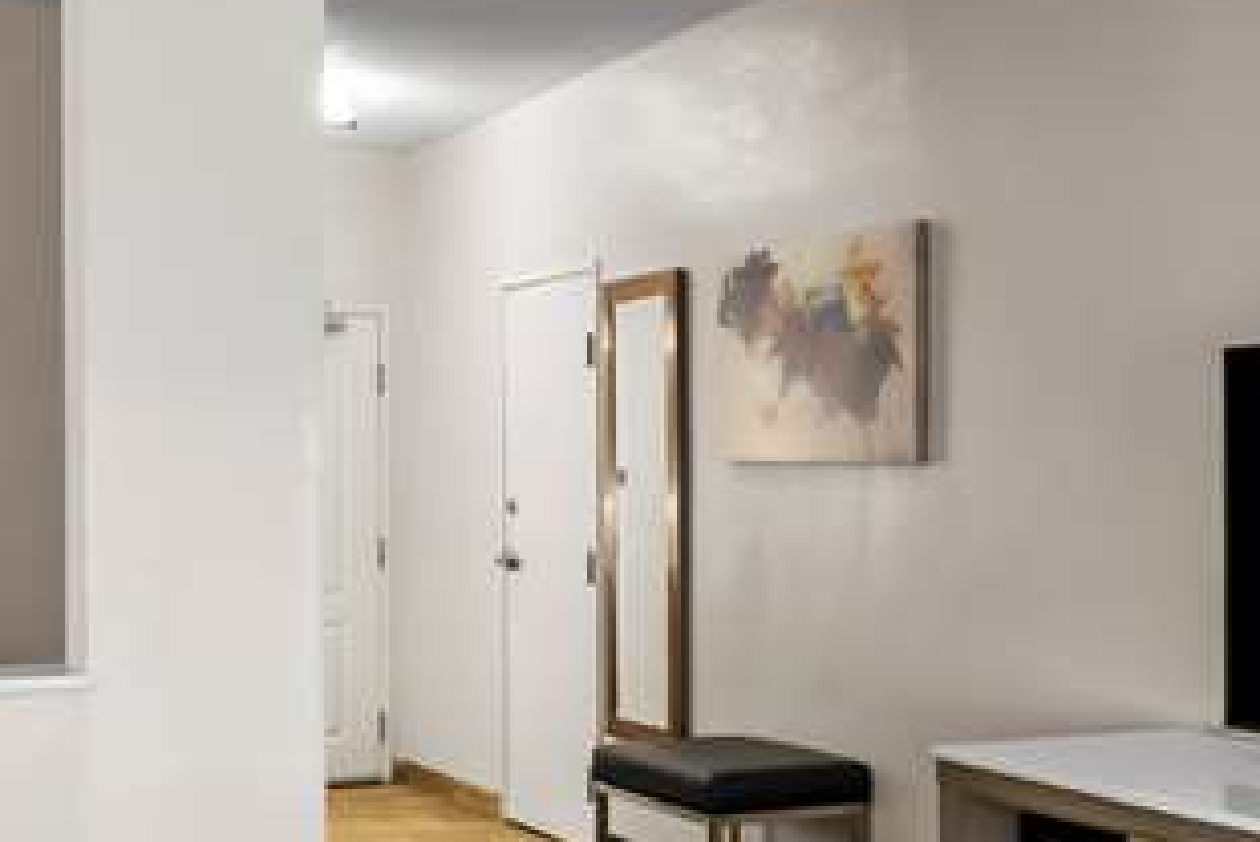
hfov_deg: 42.6
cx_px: 549
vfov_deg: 29.3
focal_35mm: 46
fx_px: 1611
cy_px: 482
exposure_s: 1/1.67
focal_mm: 14
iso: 400
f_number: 8
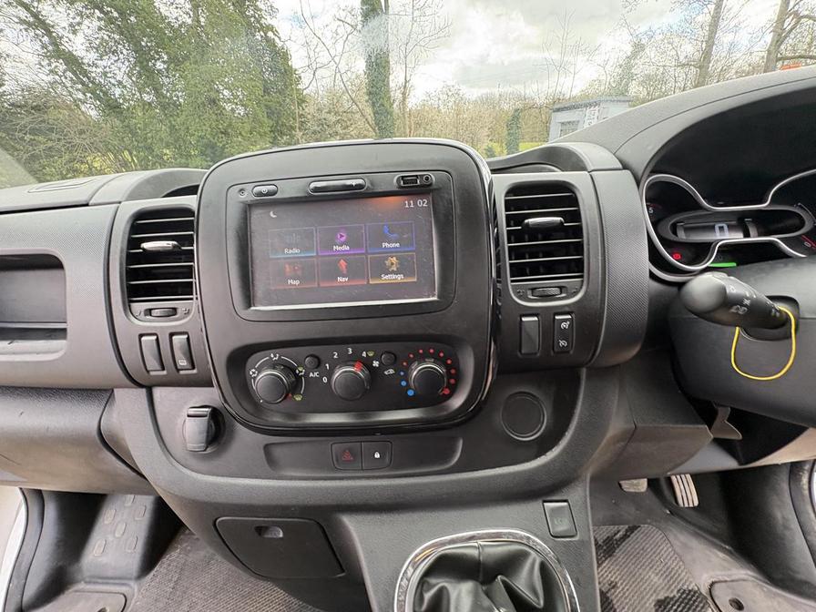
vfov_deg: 85.7
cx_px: 408
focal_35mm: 14
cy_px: 306
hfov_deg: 102.1
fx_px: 330
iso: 160
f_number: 2.2
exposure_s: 1/99
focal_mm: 2.22
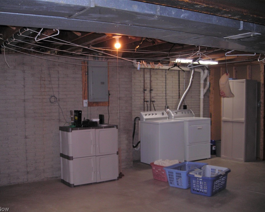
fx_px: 314
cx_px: 125
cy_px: 107
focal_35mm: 40
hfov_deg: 45.8
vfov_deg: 37.3
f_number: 3.2
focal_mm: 6.3
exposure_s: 1/60.1
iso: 159
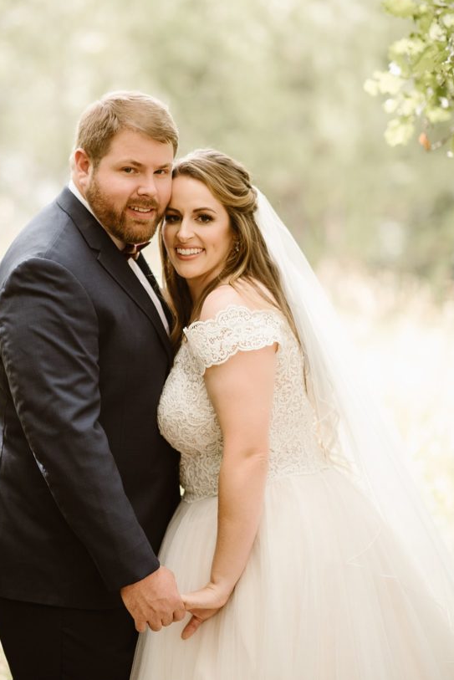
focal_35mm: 107
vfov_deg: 19.1
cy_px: 301
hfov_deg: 12.8
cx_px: 171
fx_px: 2021
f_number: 1.8
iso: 250
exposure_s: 1/400
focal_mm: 85
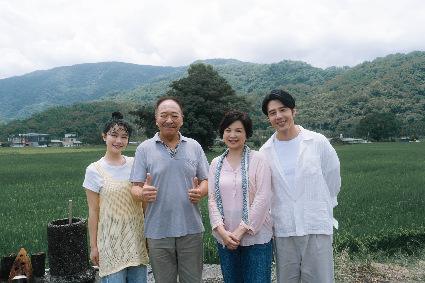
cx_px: 212
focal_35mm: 30
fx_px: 354
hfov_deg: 61.9
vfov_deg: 43.6
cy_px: 142
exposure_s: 1/640
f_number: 7.1
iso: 640
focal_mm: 30
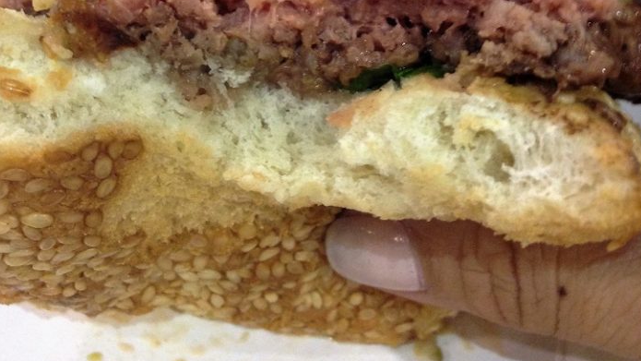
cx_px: 293
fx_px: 901
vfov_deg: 21.4
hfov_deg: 39.1
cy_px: -45
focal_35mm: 53
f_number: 2.4
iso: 200
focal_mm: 4.12
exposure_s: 1/20
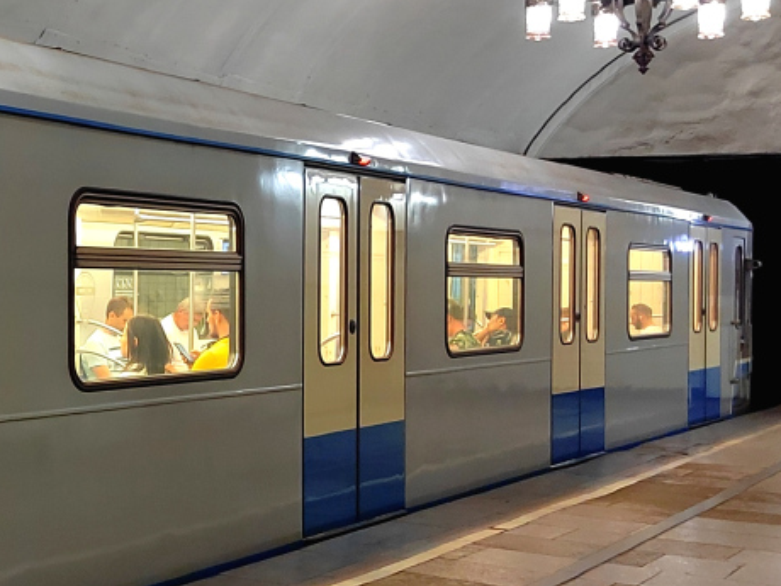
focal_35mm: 65
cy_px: 320
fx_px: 1467
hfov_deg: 27.4
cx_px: -73
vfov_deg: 22.6
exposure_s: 1/50
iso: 3106
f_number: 1.9
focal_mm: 5.52
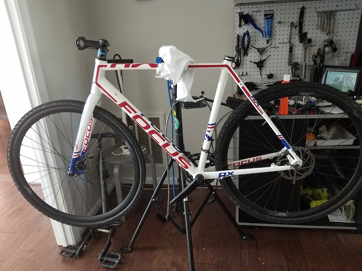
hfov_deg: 67.3
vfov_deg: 53.1
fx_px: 272
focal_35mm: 26
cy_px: 136
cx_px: 181
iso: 200
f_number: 1.7
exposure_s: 1/24
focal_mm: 4.2
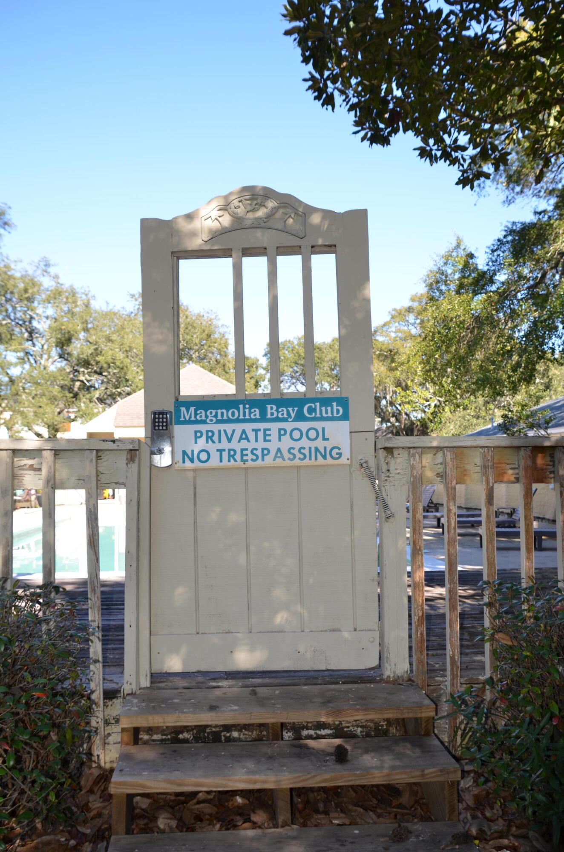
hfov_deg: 41.5
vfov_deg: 59.6
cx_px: 282
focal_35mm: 32
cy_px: 426
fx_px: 744
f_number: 4.5
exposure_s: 1/250
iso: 100
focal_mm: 21
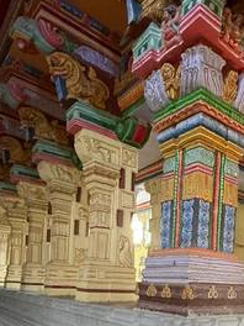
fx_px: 320
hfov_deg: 39.5
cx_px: 208
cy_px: 288
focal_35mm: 34
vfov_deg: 48.8
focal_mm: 2.22
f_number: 2.2
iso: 640
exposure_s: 1/50
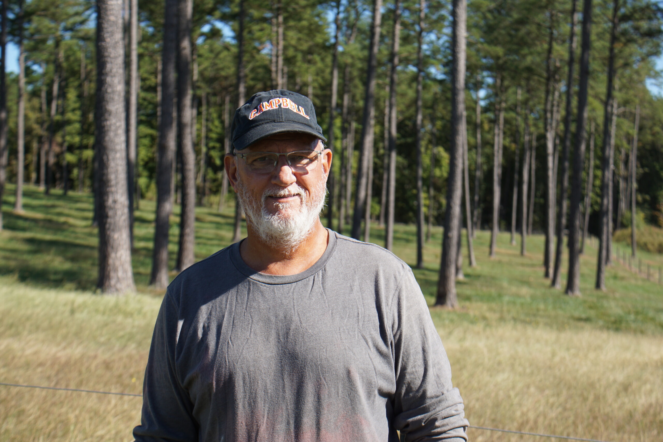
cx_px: 332
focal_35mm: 60
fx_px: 1105
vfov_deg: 22.6
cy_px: 221
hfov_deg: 33.4
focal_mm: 40
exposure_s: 1/320
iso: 100
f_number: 5
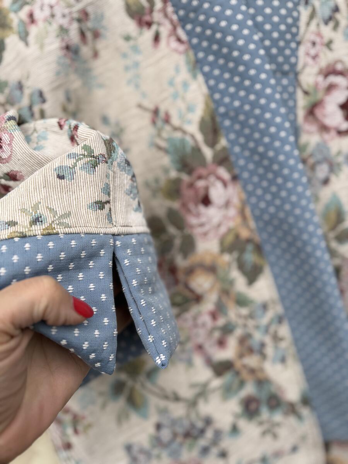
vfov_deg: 71.6
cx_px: 174
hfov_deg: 56.8
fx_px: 322
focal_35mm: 24
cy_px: 232
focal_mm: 6.76
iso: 80
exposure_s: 1/671
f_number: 1.78
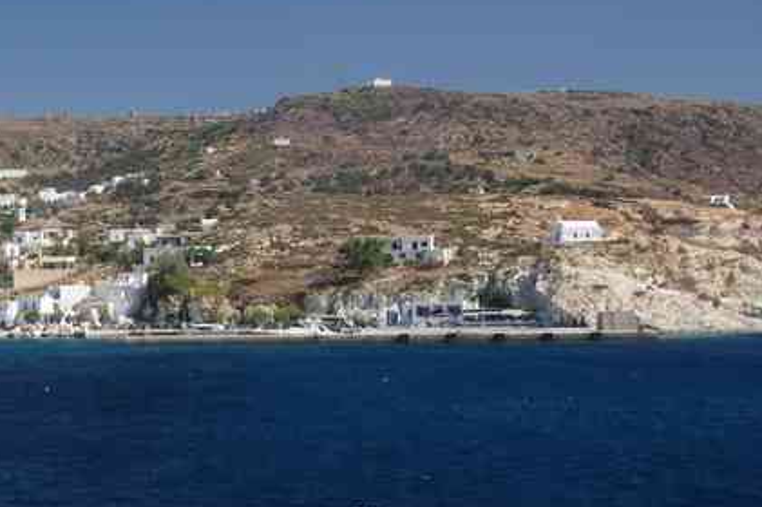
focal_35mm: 96
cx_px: -95
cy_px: 406
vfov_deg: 14.2
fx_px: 2027
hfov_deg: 20.2
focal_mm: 26.9
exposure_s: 1/100
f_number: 11
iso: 200
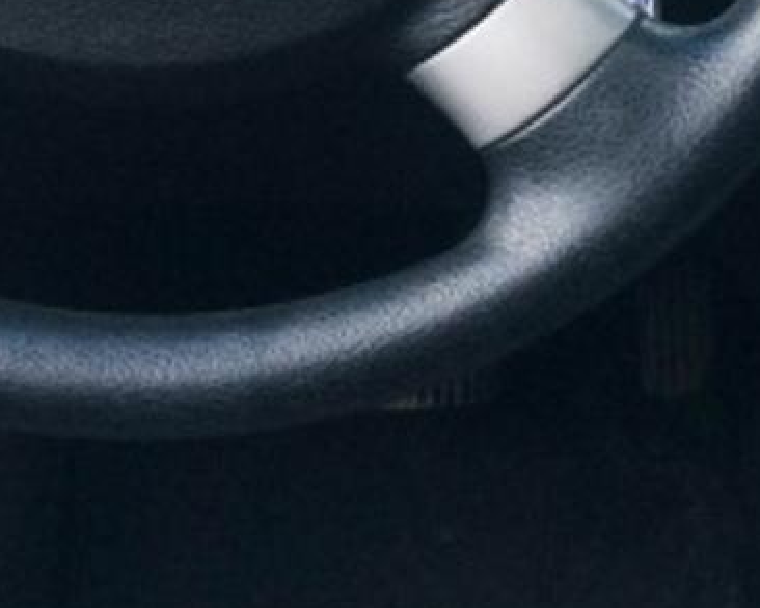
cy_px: -195
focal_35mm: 99
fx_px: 2227
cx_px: 557
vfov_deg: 14.8
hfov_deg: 19.2
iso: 100
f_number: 2.2
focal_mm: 4.15
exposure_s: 1/30
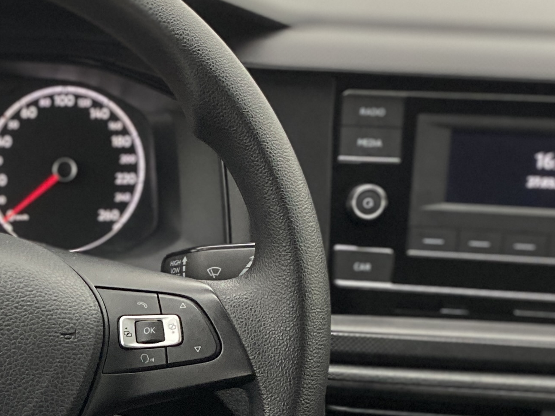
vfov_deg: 17.4
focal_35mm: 81
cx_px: -46
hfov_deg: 22.8
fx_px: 1299
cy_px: 496
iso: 500
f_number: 1.8
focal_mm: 4.25
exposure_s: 1/30
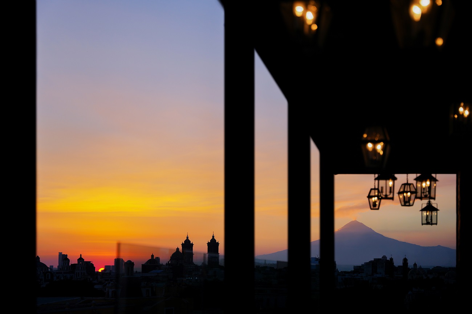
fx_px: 771
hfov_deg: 34.1
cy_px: 157
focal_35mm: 59
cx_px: 236
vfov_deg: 23.1
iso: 160
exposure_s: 1/2000
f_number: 3.2
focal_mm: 58.8
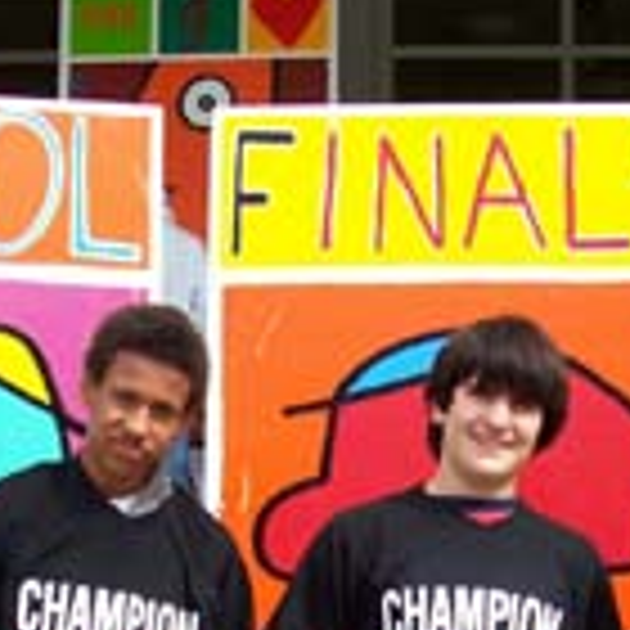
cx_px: 338
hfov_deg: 14.6
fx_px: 2450
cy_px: 662
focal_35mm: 119
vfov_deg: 14.4
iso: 80
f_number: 2.9
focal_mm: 7
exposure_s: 1/674
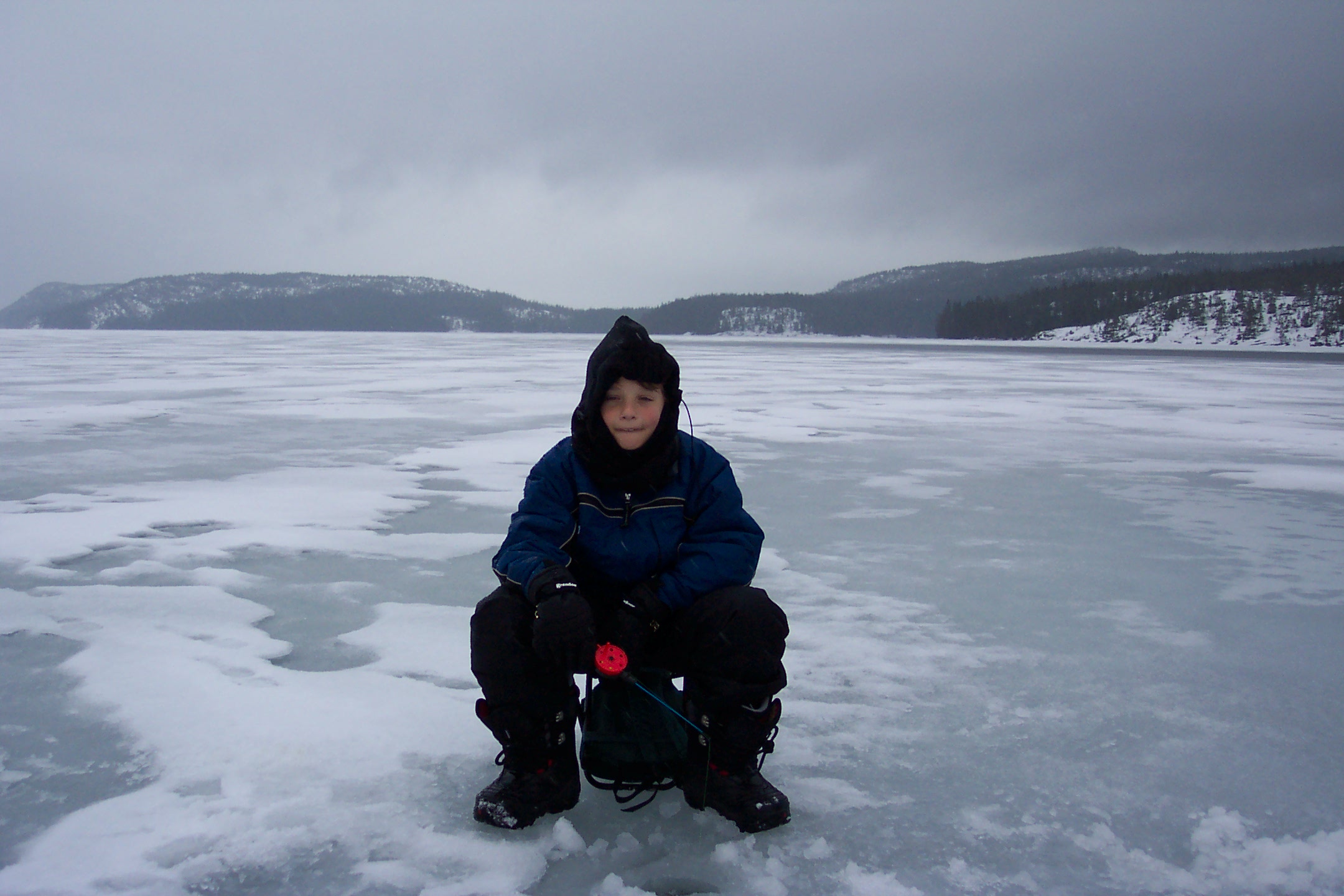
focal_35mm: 38
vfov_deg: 35.1
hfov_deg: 50.7
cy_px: 448
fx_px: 1419
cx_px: 672
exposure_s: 1/700
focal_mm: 8
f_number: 2.8
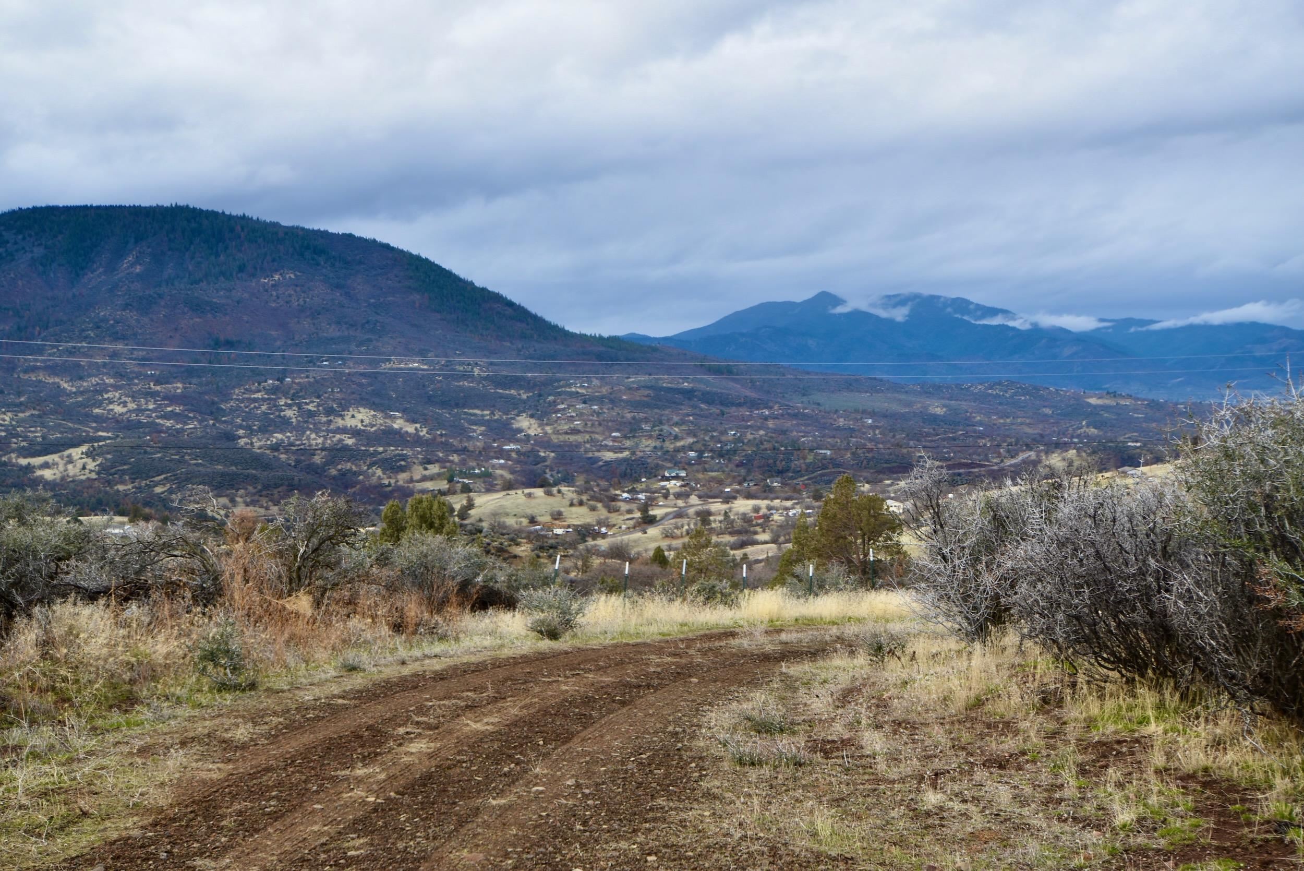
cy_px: 436
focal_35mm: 36
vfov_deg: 36.9
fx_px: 1304
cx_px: 652
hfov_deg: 53.1
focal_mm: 24
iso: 100
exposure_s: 1/100
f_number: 8
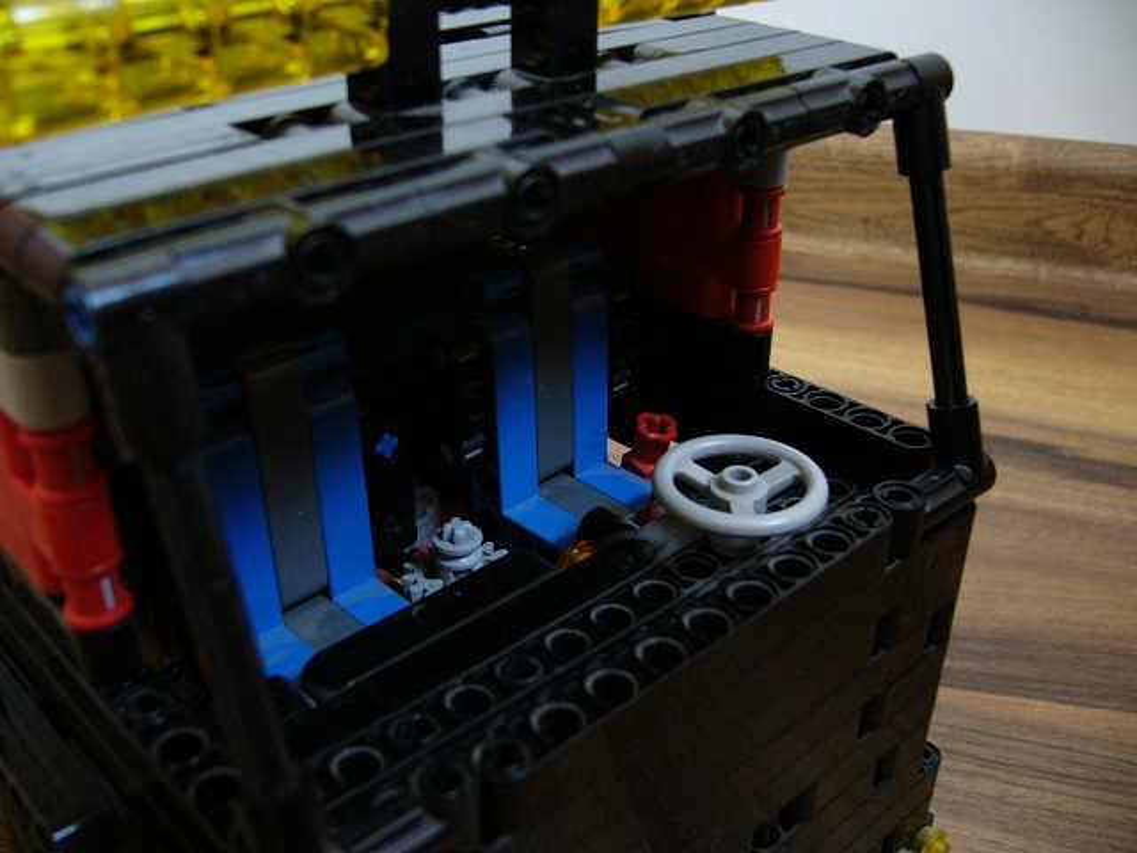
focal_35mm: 35
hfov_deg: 52.6
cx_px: 568
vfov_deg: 40.7
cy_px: 426
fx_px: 1150
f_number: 2.8
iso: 200
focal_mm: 5.8
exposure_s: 1/8
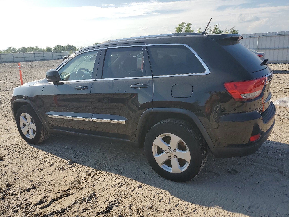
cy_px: 108
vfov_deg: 53.1
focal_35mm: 26
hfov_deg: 67.3
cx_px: 144
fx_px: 217
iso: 50
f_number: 1.5
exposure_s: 1/3333
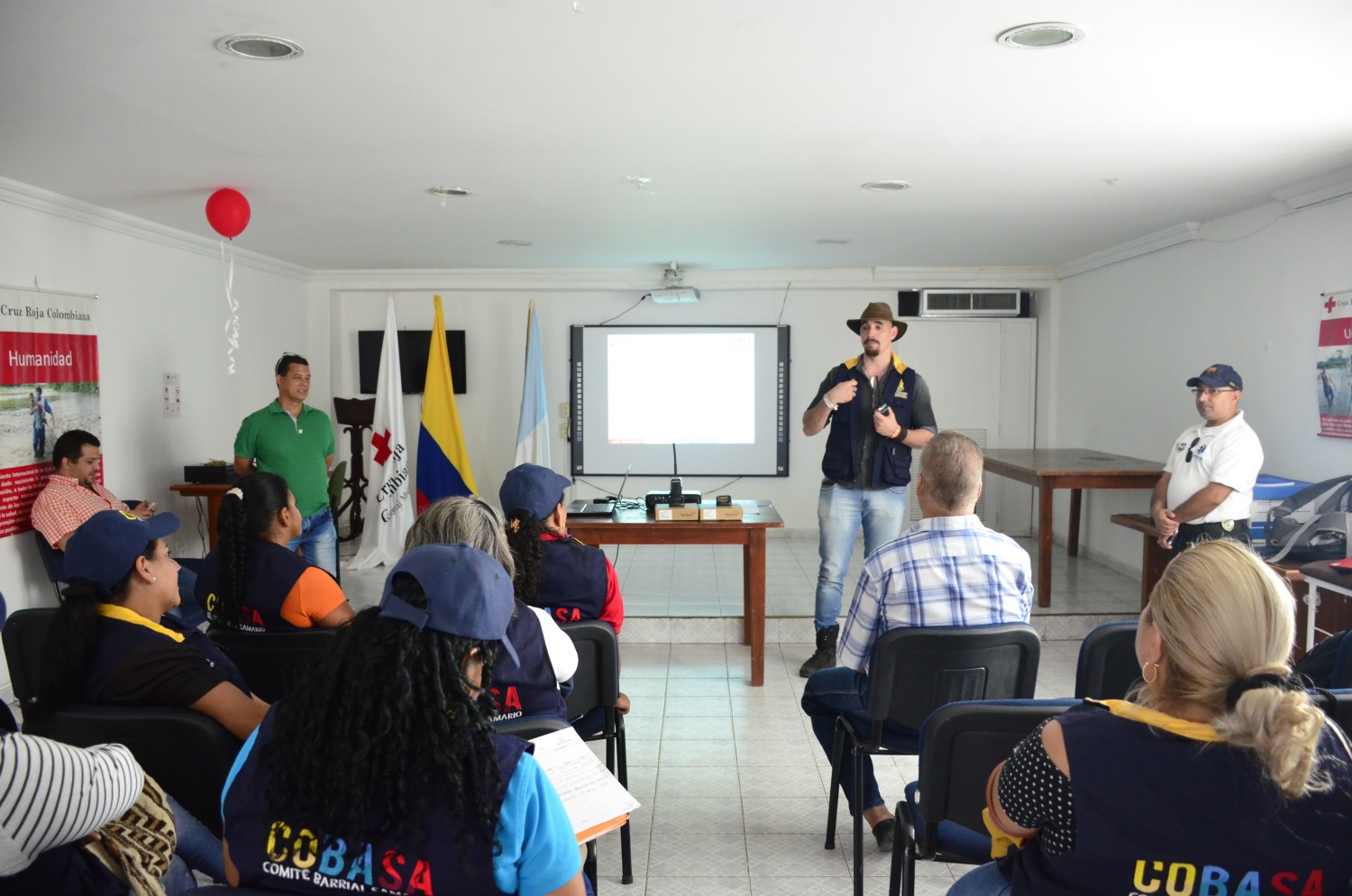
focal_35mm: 27
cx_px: 676
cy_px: 448
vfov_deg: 47.8
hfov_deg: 67.5
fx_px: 1012
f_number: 3.5
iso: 2500
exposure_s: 1/100
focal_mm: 18
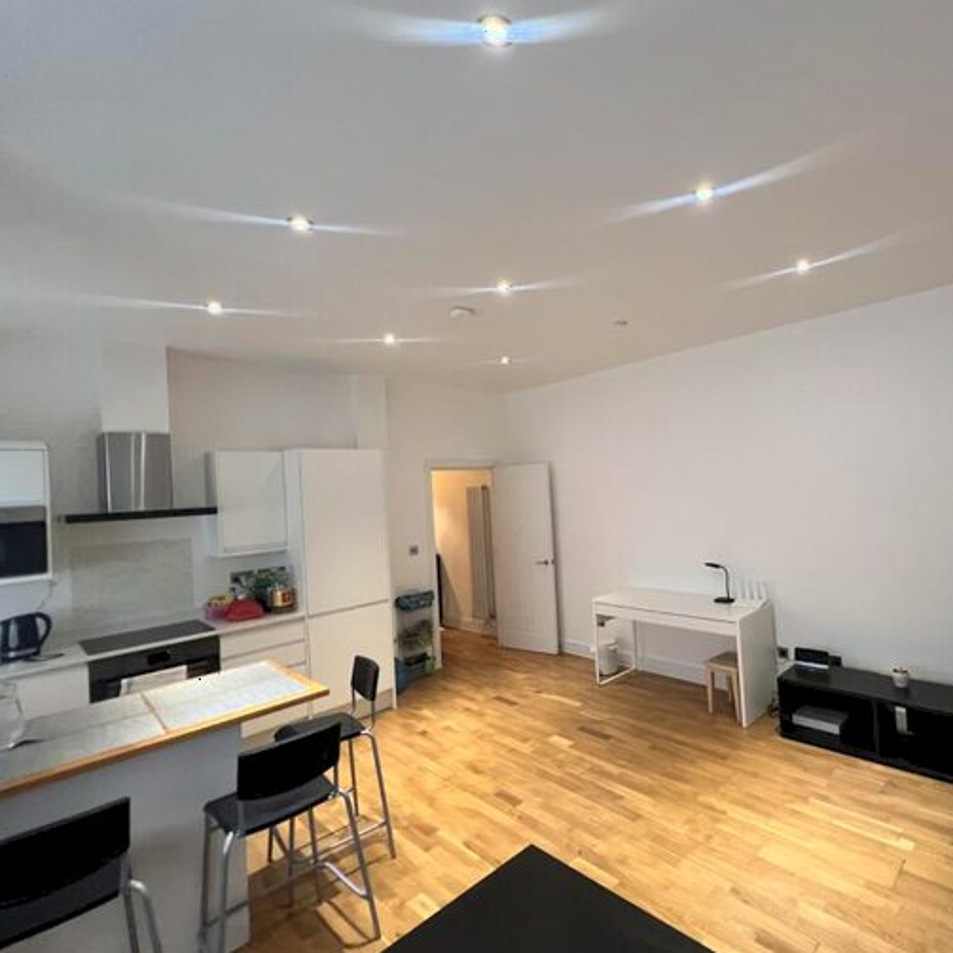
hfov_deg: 84.6
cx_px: 629
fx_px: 498
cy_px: 473
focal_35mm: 16
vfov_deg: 87.4
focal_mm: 1.57
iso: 400
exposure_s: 1/50
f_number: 1.8
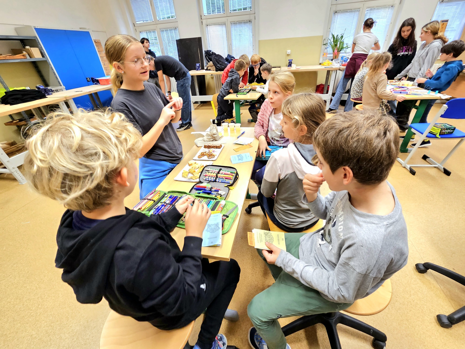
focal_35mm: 13
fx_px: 175
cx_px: 232
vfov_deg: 89.9
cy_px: 174
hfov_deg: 106.2
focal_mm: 2.2
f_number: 2.2
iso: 125
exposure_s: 1/50
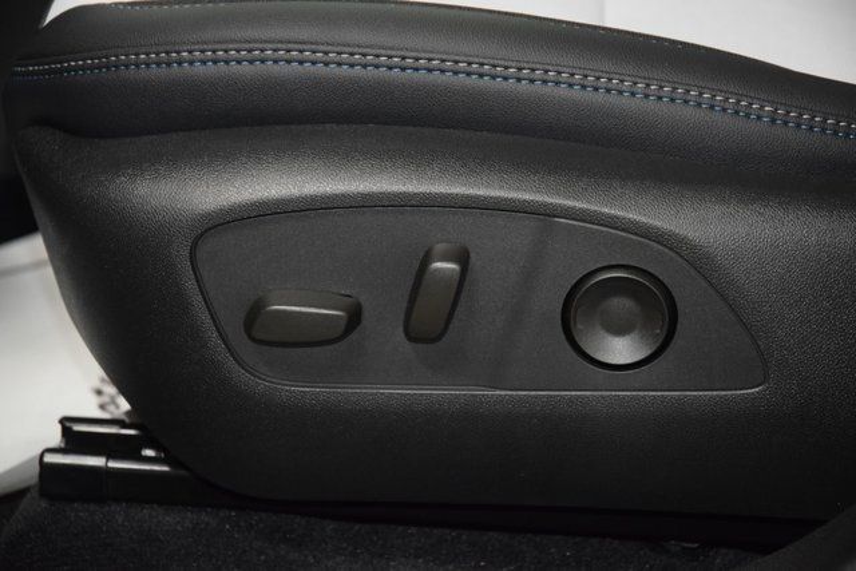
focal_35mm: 105
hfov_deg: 19.5
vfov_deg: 13.0
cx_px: 428
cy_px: 286
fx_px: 2497
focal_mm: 70
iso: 3200
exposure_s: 1/80
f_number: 4.5
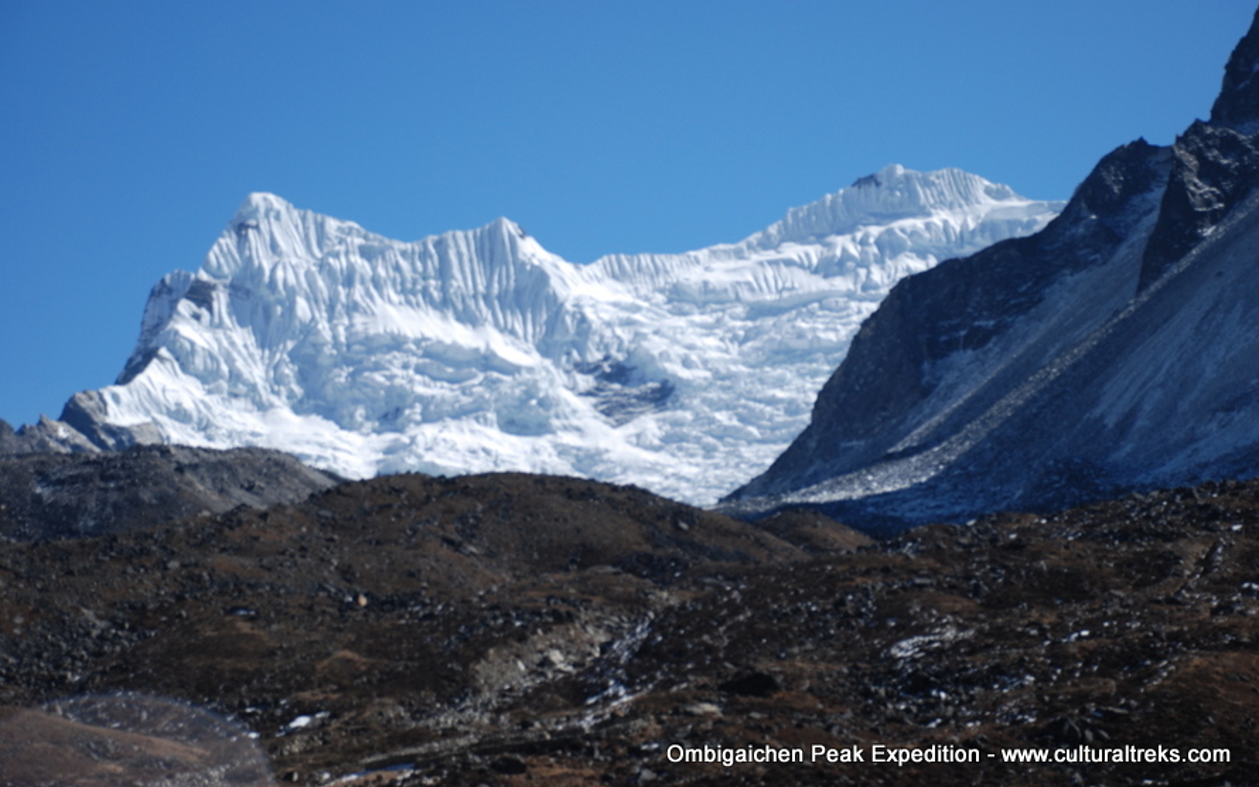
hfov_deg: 21.6
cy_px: 366
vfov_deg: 13.6
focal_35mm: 96
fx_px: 3294
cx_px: 627
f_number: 5.3
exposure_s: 1/500
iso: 100
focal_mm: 62
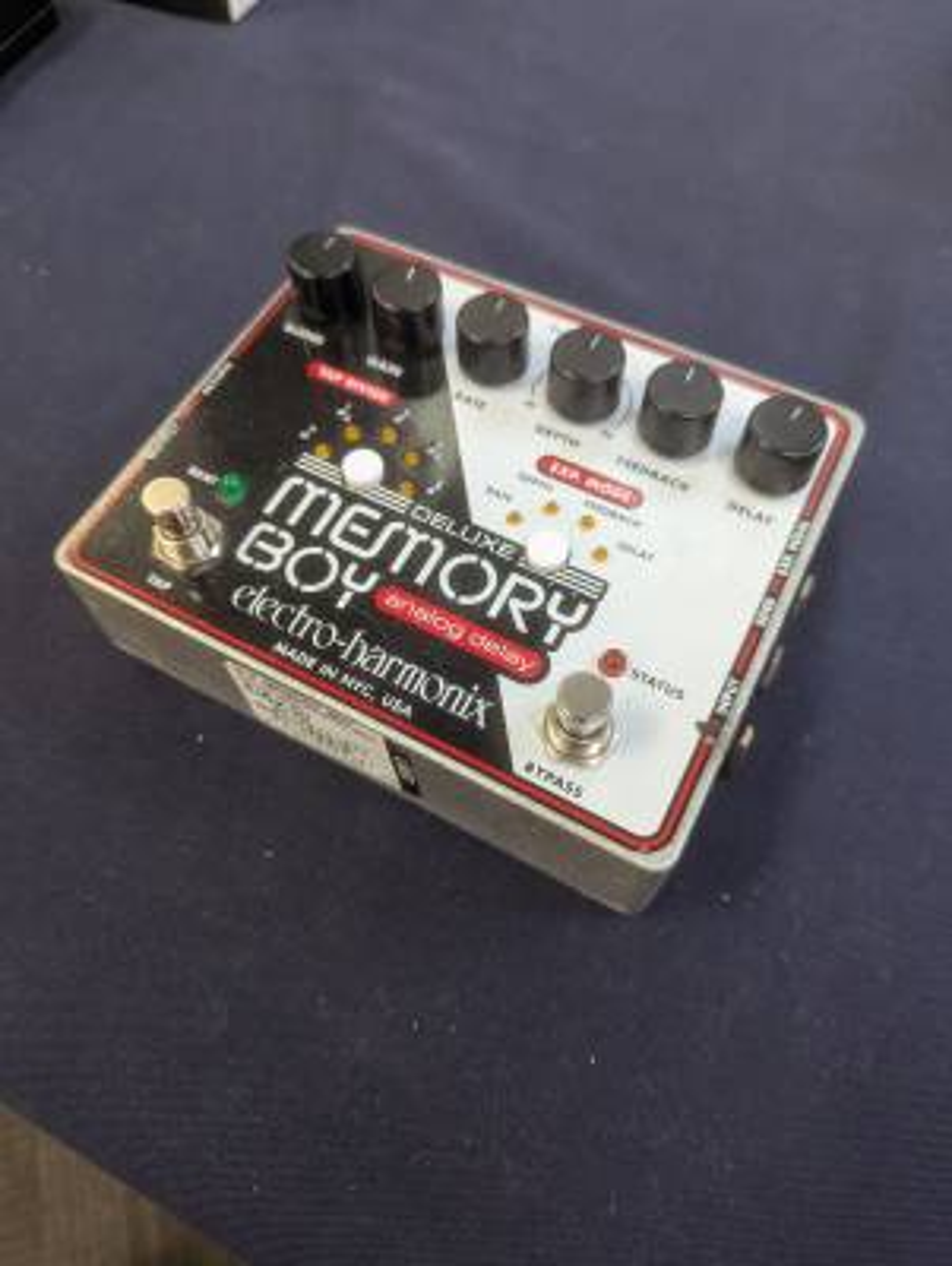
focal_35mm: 24
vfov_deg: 71.5
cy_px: 633
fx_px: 878
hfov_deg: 56.9
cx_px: 476
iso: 377
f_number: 1.85
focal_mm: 6.81
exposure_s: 1/125
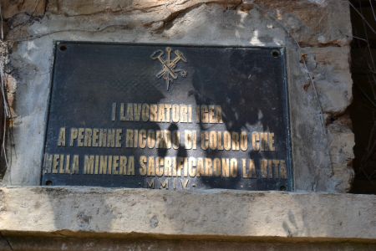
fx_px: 721
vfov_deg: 19.7
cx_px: 188
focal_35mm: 69
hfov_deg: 29.2
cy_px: 126
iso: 180
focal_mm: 46
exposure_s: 1/125
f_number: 5.6
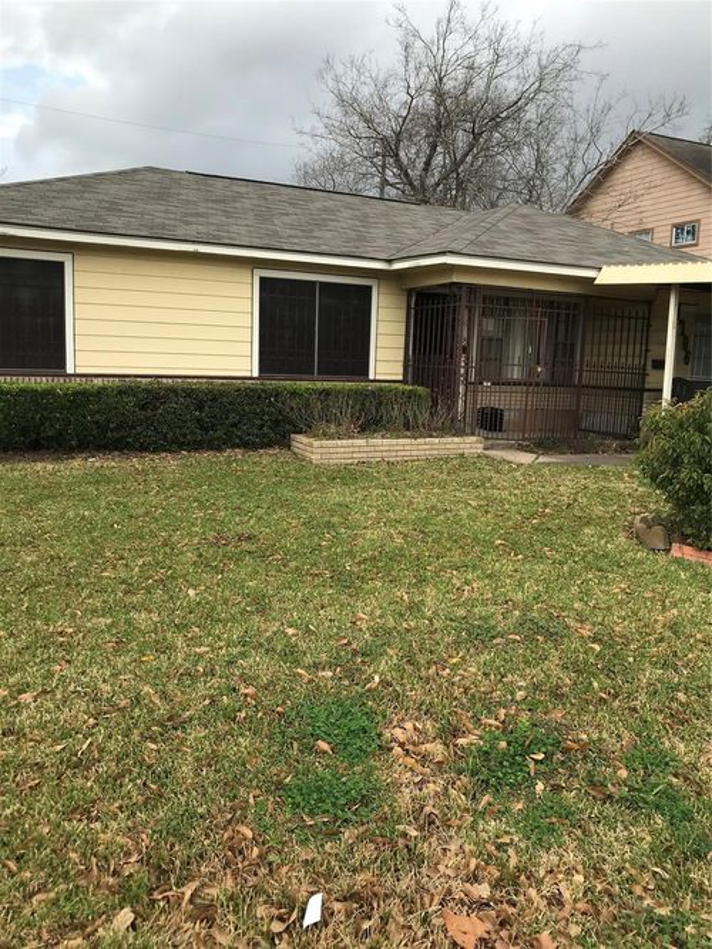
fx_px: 768
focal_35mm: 28
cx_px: 356
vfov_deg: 63.5
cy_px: 474
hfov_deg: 49.7
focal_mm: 3.99
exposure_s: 1/1100
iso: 20
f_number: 1.8
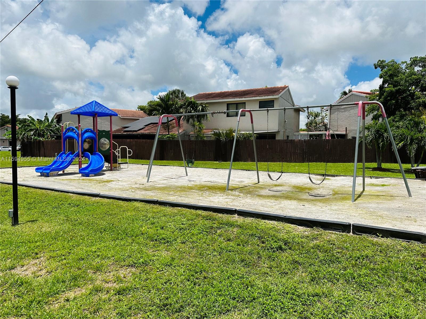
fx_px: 295
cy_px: 160
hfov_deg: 71.6
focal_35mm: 24
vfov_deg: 56.8
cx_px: 213
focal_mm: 6.86
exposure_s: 1/8197
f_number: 1.78
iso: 80
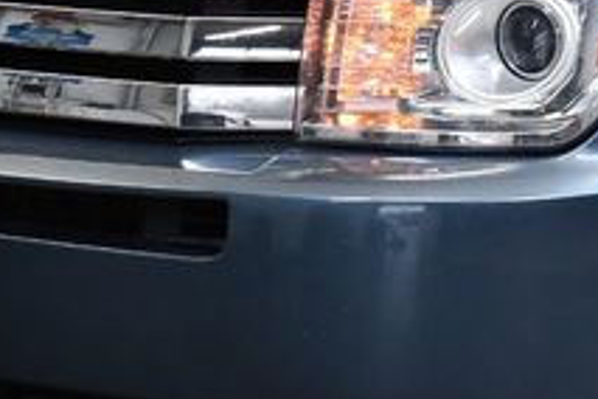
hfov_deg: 10.0
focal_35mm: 205
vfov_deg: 6.7
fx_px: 3405
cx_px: 371
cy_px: 114
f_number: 4.5
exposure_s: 1/125
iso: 1000
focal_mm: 34
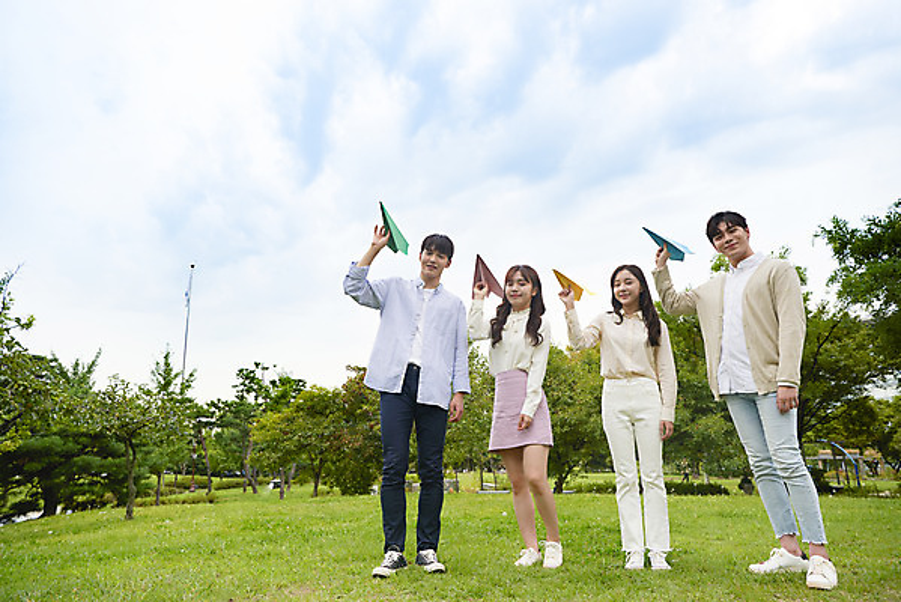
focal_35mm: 24
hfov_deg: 73.7
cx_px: 450
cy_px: 301
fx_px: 601
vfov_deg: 53.2
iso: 320
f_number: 4.5
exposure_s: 1/500
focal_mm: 24
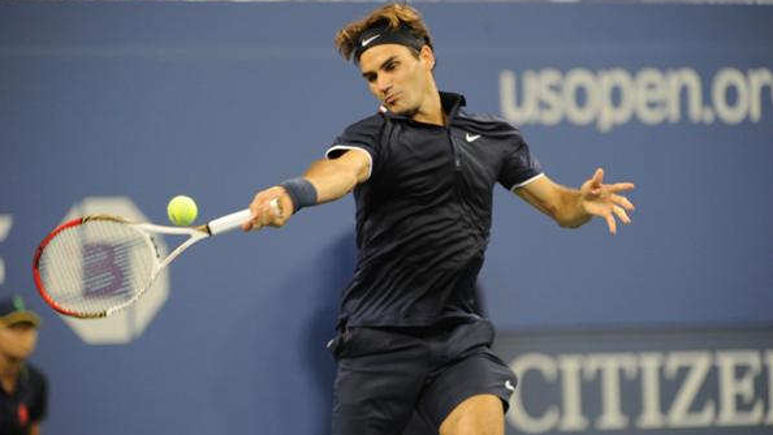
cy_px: 233
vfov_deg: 2.8
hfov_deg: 4.9
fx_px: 9038
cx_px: 386
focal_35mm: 441
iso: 5000
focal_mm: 420
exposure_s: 1/1000
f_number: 4
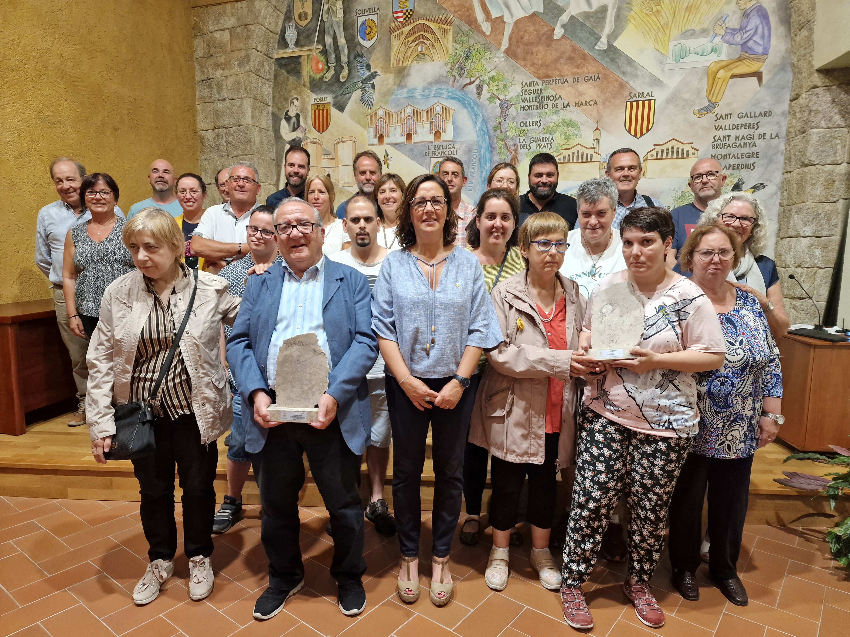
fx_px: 565
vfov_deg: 58.9
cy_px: 318
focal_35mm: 23
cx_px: 425
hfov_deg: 73.9
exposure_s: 1/100
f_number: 1.8
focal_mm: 6.4
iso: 320
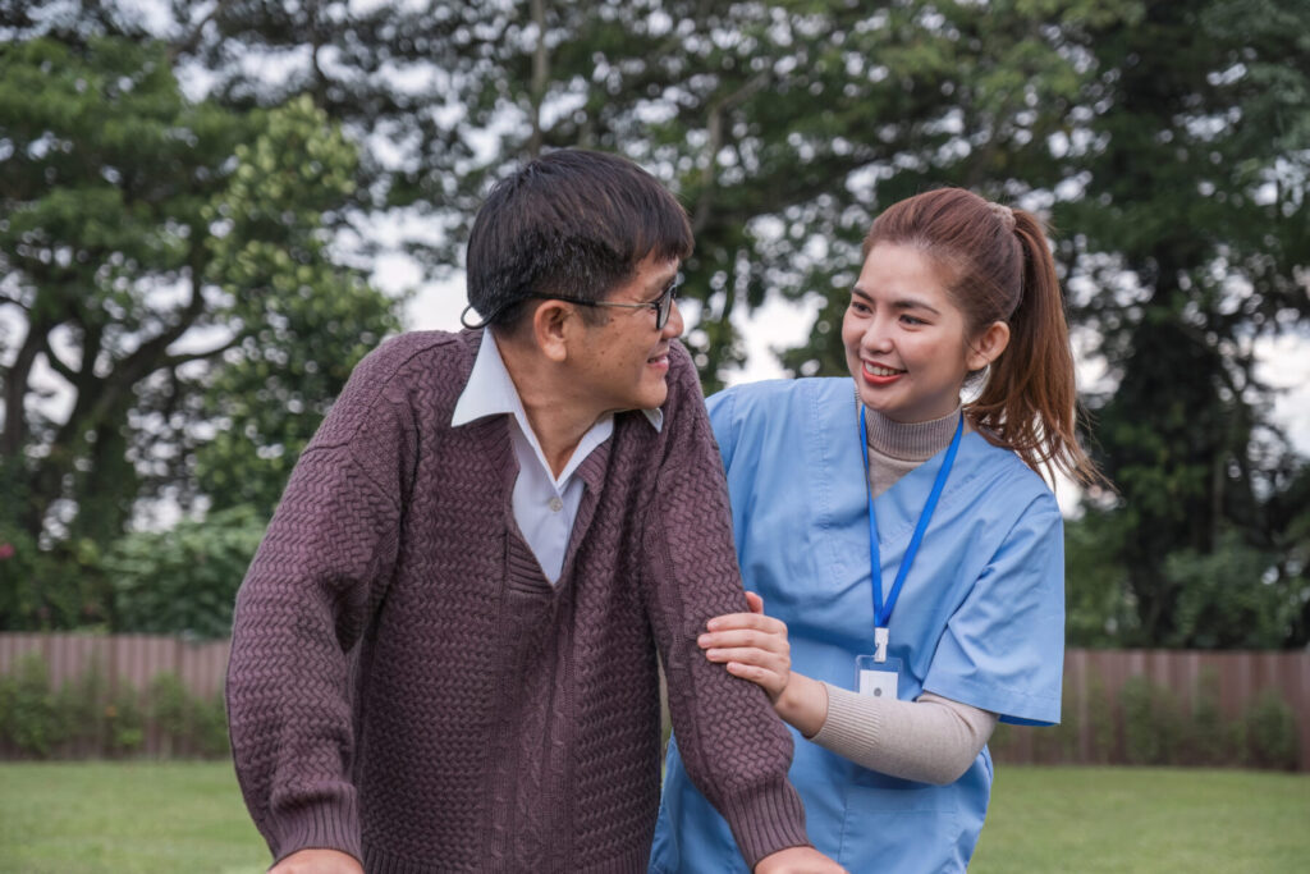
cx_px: 655
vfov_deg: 20.0
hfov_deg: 29.7
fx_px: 2475
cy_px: 437
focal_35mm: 68
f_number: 2.8
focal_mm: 45.5
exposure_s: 1/160
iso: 250
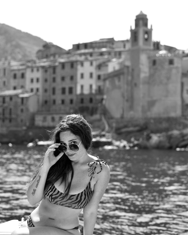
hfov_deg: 26.7
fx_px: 397
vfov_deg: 33.0
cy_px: 123
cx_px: 93
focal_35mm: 57
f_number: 2.8
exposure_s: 1/800
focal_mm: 50
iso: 100
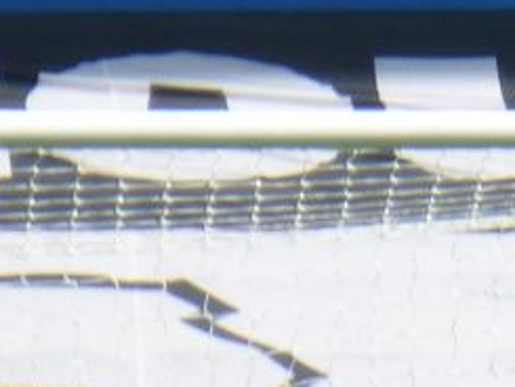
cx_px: 837
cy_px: 566
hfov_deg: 0.6
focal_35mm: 3171
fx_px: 47200
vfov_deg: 0.5
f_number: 6.4
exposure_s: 1/400
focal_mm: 86
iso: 100
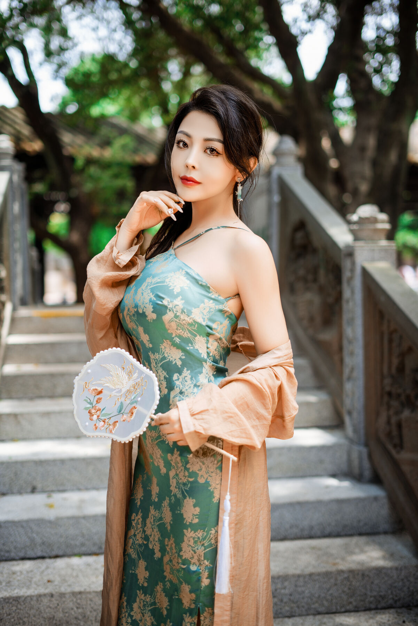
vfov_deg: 39.6
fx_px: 870
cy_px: 313
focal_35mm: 50
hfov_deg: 27.0
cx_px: 209
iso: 100
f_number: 2
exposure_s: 1/320
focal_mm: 50
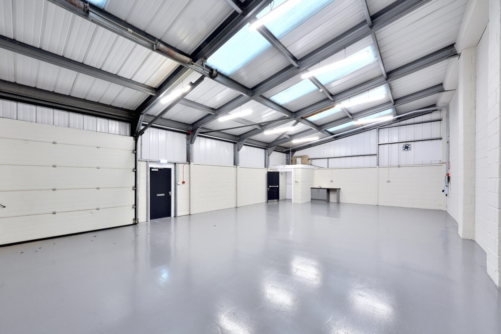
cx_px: 237
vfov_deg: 85.4
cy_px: 176
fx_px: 181
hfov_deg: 108.2
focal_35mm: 13
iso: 100
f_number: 10
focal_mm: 8
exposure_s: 1/5
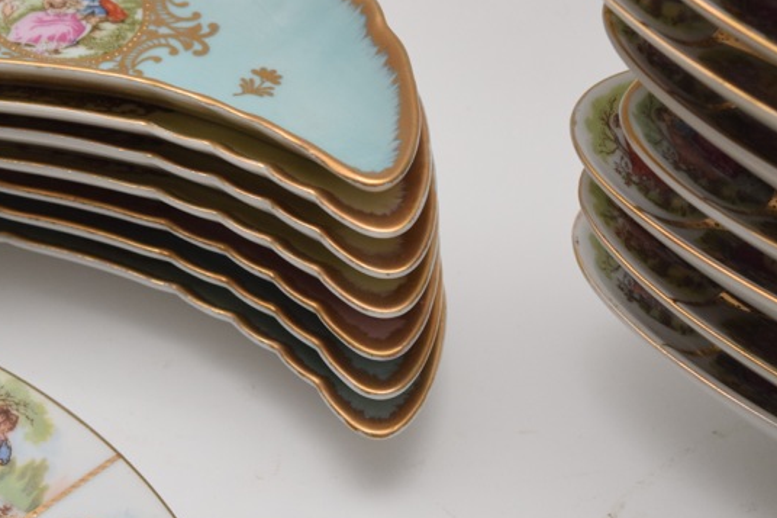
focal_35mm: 154
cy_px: 112
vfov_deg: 8.9
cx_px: 55
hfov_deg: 13.2
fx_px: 3321
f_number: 5.6
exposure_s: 1/100
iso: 800
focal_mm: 55
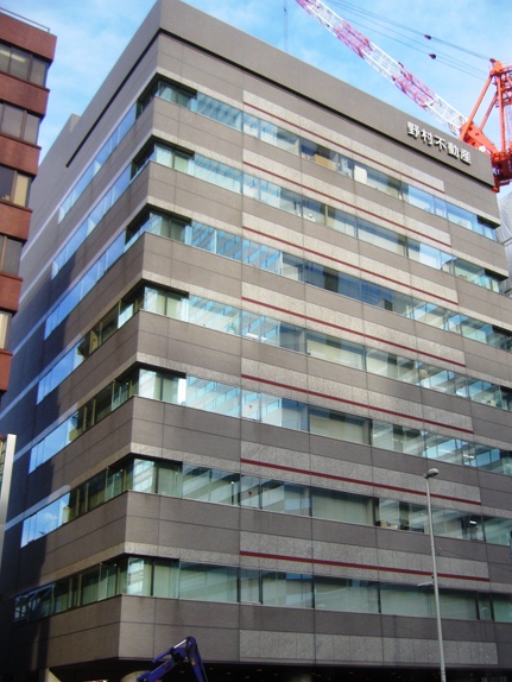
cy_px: 355
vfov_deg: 47.8
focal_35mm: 39
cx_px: 272
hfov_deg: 36.8
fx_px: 769
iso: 80
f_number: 2.8
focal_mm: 5.8
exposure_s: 1/400
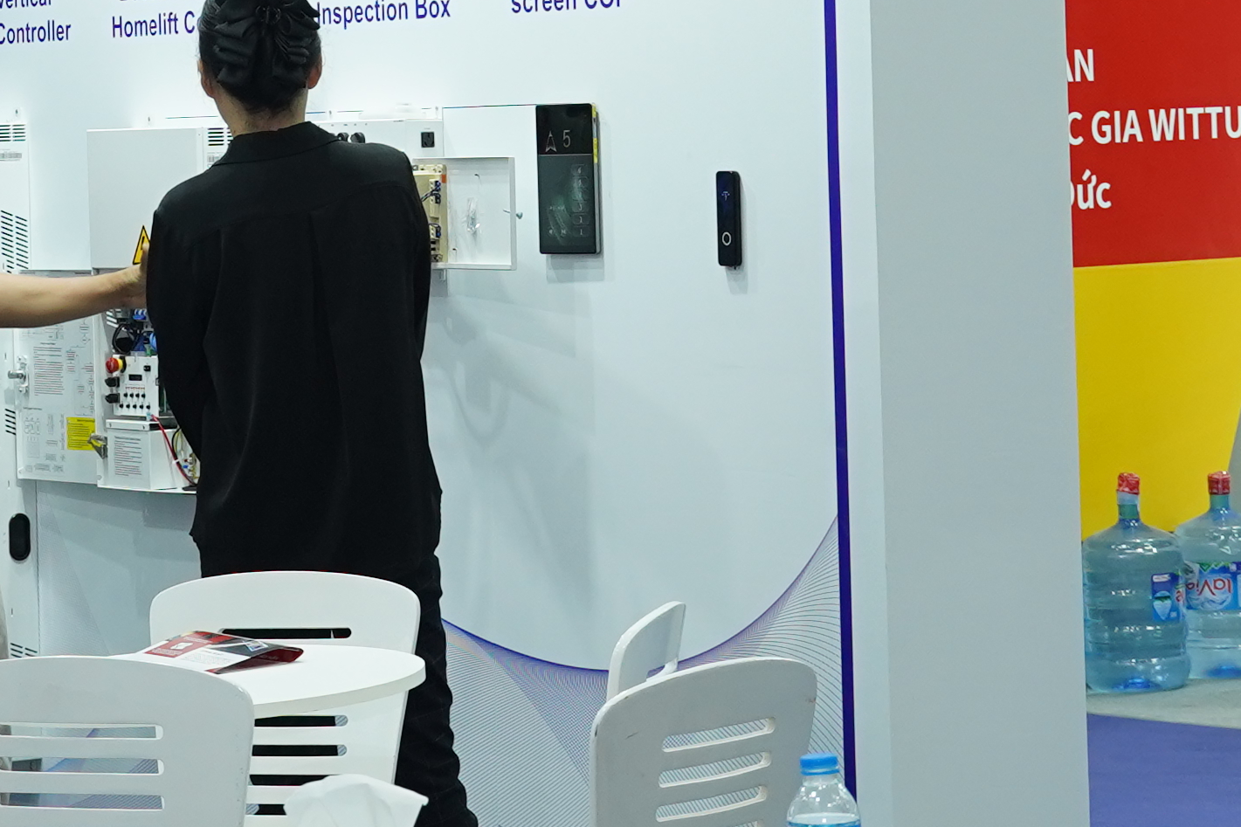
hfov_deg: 13.5
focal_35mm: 152
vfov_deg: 8.9
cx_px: 356
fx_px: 5239
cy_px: -219
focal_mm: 36
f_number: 5
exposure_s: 1/160
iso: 1000
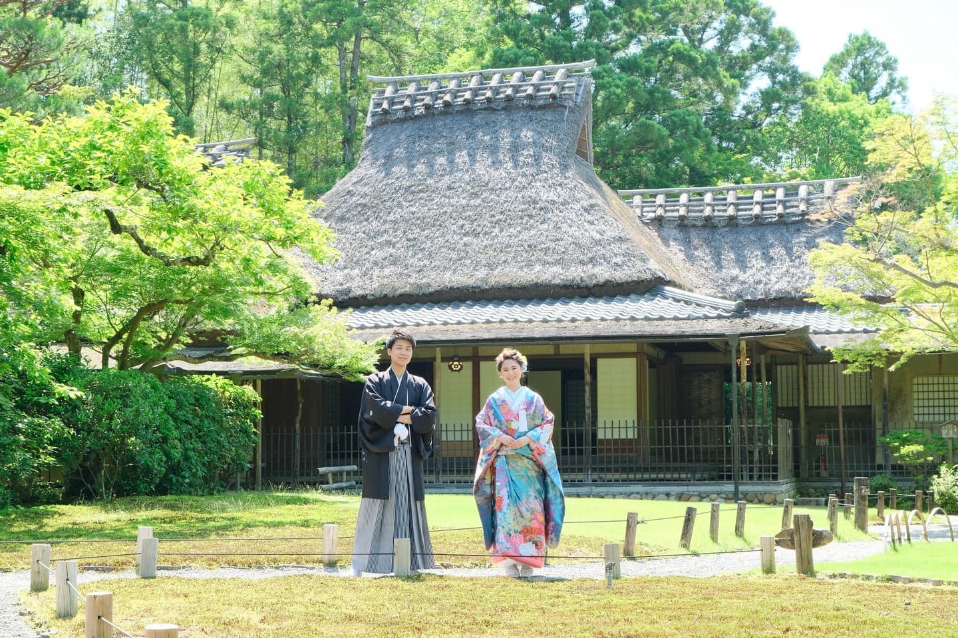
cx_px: 479
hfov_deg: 35.6
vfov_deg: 24.2
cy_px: 319
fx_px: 1490
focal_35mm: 56
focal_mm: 37.6
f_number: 7.1
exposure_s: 1/200
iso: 800
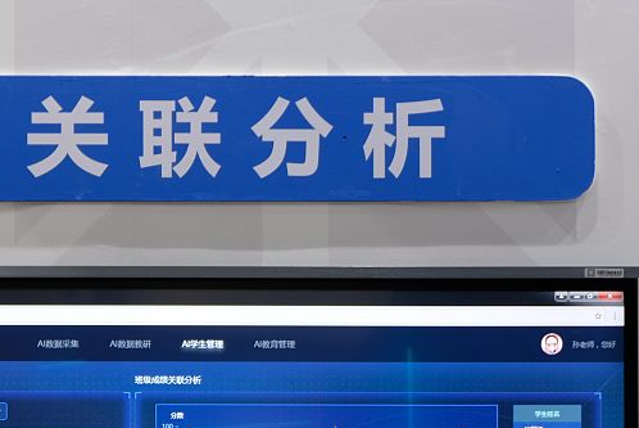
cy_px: 505
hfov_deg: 17.2
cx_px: 133
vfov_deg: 11.4
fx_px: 2096
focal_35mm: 118
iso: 200
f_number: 3.6
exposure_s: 1/20
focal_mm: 32.9
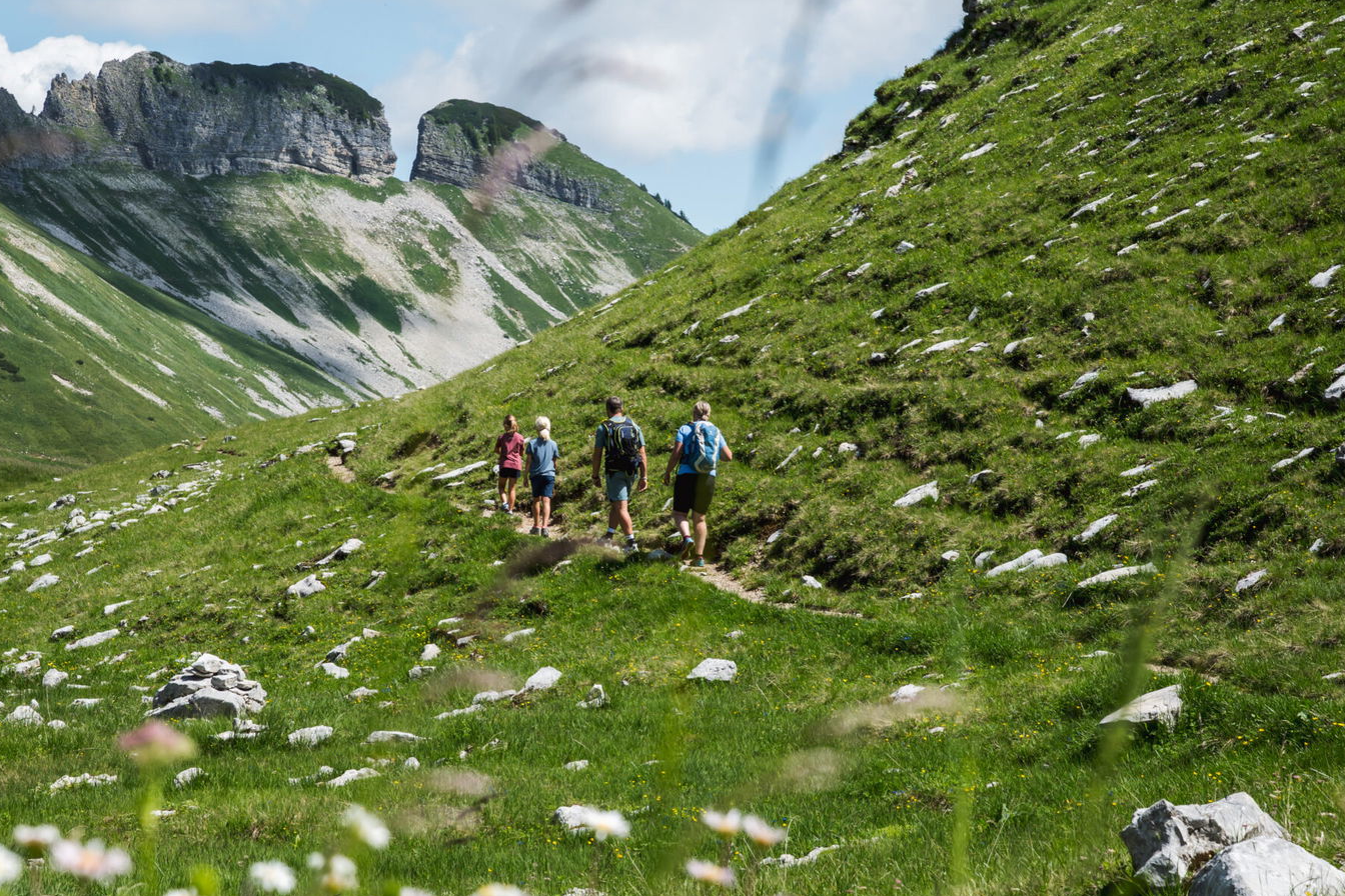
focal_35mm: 100
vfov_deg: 13.7
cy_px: 486
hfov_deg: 20.4
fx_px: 3736
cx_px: 520
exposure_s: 1/320
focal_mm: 70
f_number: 11
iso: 100
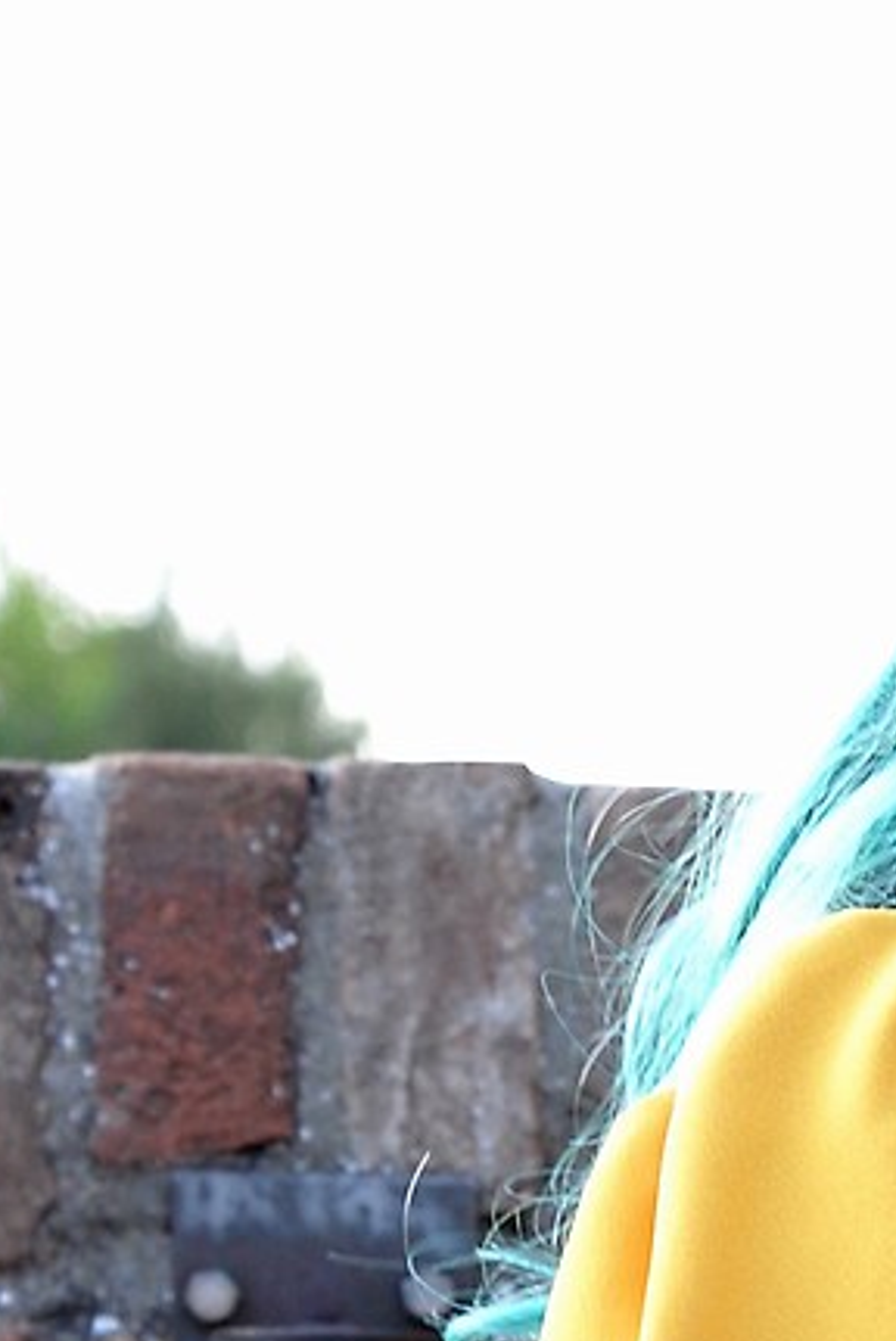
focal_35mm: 256
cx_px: 2349
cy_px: 2530
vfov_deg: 7.7
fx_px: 9541
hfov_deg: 5.2
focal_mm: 46
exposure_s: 1/60
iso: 250
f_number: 5
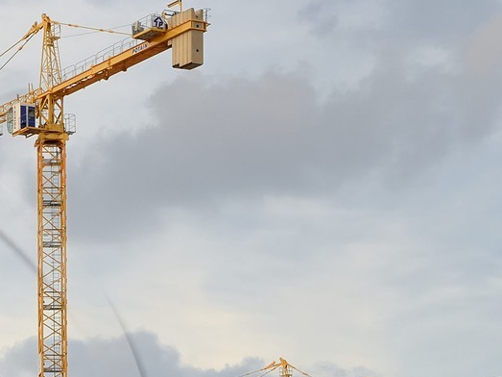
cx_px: -237
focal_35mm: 147
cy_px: 502
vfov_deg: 9.9
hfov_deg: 12.8
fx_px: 2131
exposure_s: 1/125
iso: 400
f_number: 8
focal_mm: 50
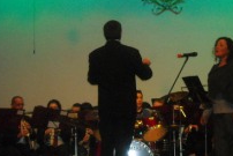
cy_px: 39
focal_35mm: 157
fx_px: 1017
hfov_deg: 13.0
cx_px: 174
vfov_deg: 8.7
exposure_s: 1/125
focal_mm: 11.02
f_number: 3.7
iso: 541
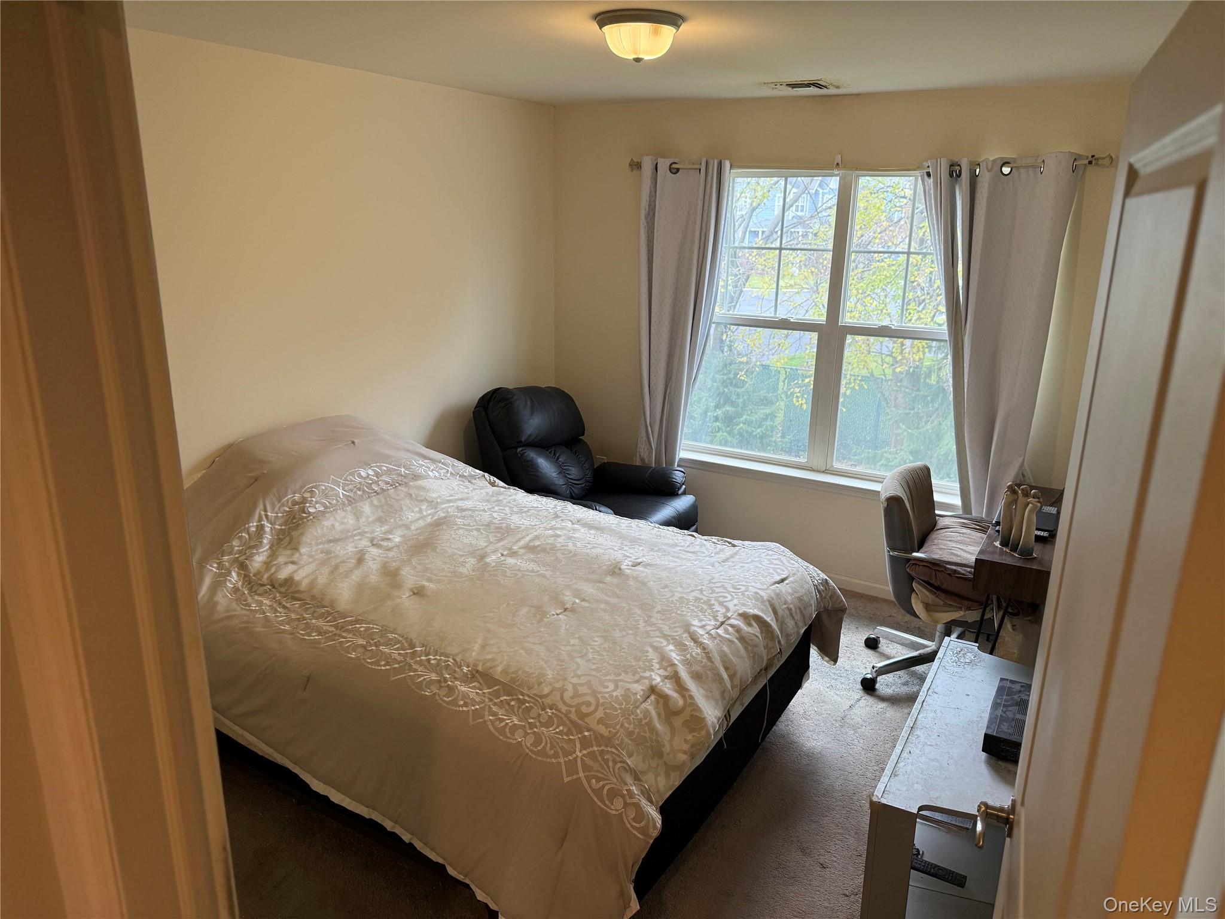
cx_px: 612
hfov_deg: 71.6
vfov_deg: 56.8
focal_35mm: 24
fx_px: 849
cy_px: 460
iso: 200
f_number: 1.78
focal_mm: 6.76
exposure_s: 1/120
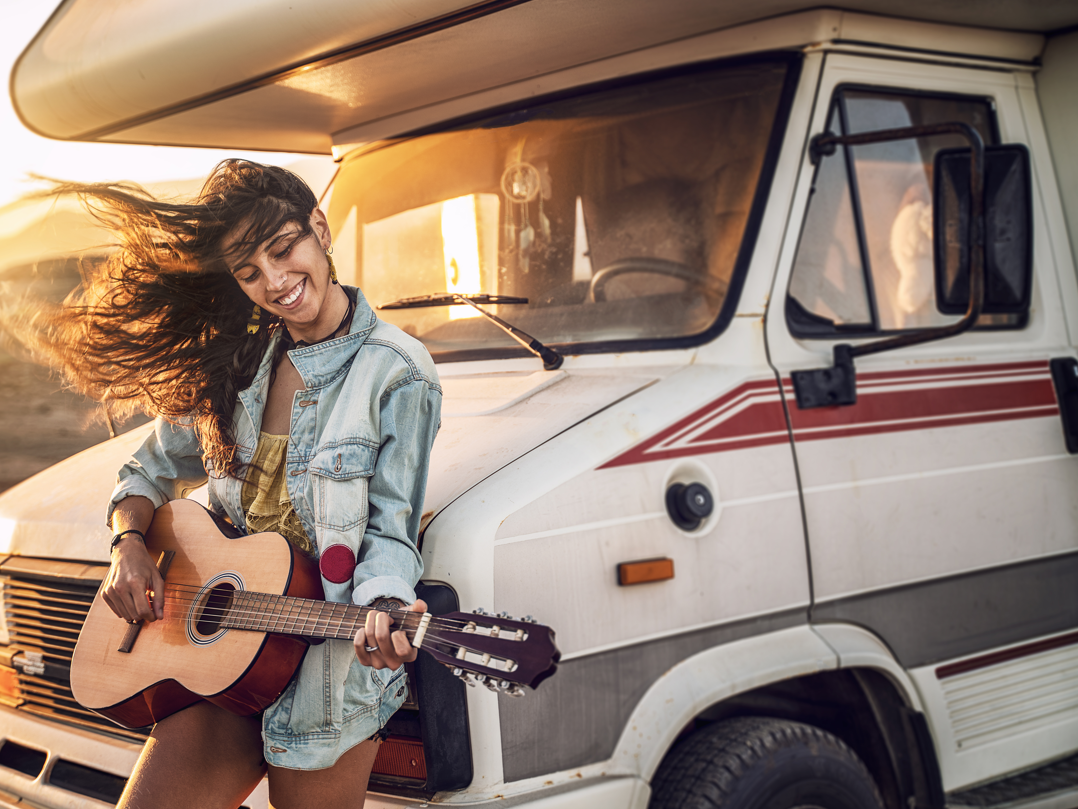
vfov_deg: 27.0
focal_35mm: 54
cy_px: 405
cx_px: 479
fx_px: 1682
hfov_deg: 35.5
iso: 50
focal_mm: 49
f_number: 2.8
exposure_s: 1/100
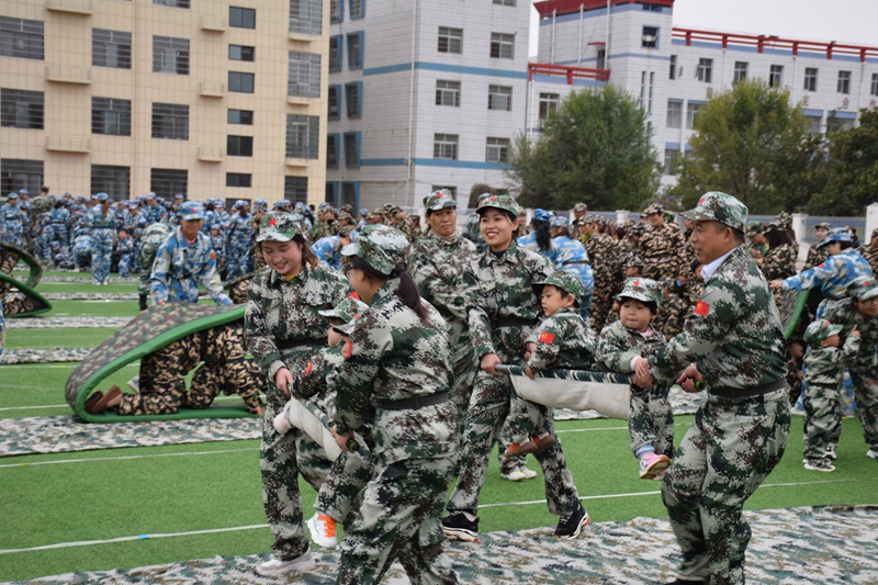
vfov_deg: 22.6
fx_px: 1463
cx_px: 439
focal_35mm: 60
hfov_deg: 33.4
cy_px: 292
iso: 400
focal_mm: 40
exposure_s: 1/160
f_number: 6.3
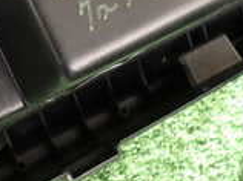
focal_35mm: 95
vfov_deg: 15.3
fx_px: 666
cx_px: 106
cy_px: 5
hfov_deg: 20.7
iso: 100
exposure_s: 1/80
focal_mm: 4.5
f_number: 2
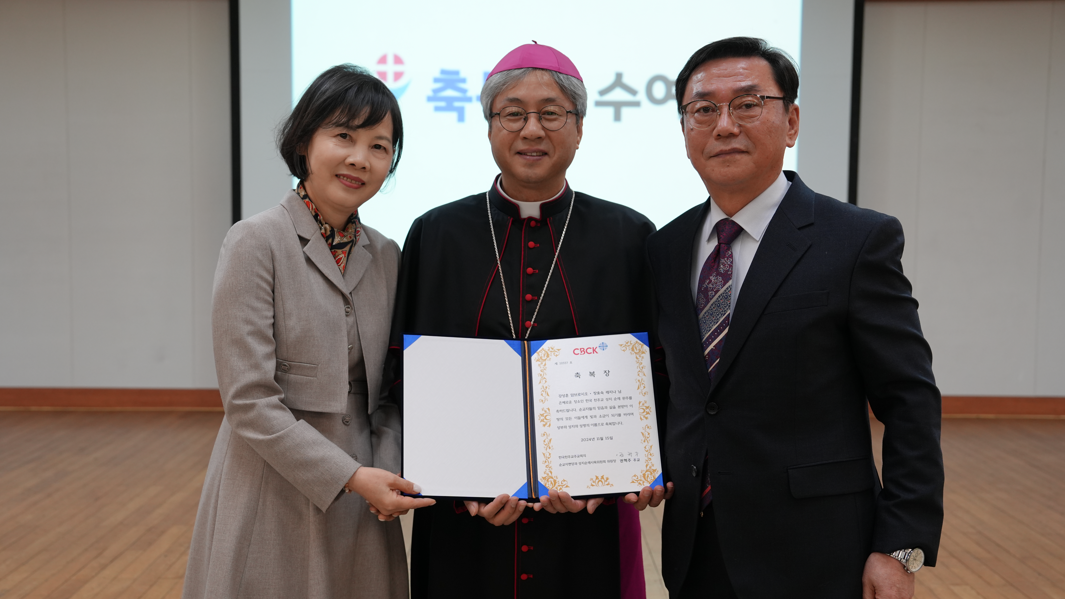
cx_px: 528
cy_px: 308
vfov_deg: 25.4
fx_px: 1327
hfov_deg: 43.7
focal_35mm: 47
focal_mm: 44
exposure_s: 1/160
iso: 1000
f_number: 4
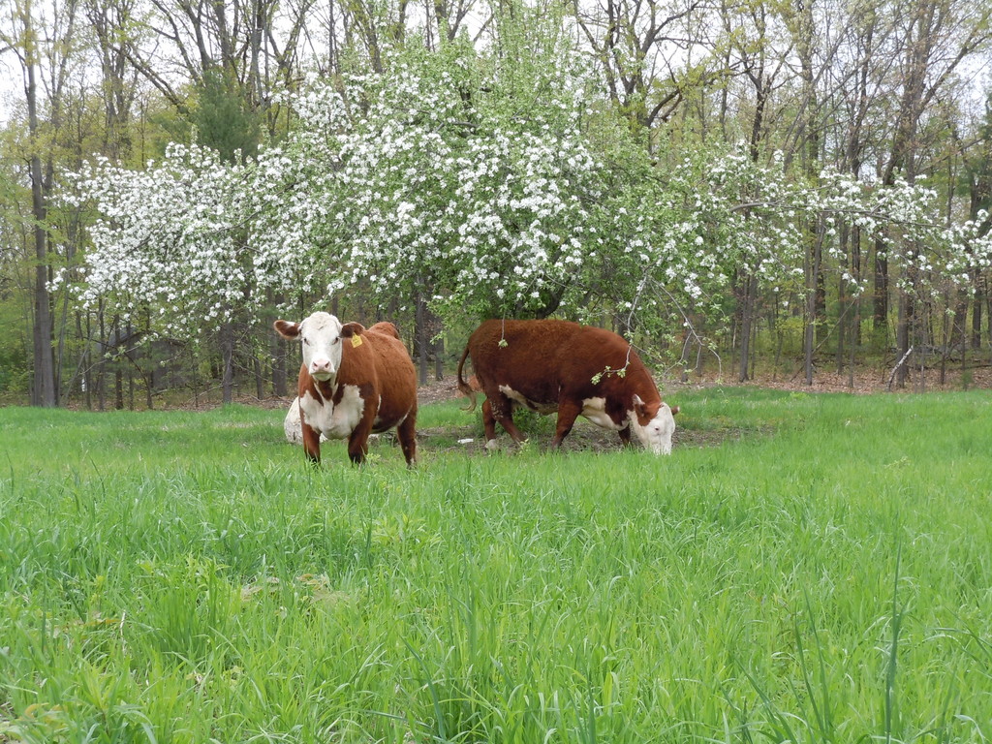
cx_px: 496
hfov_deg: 26.3
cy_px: 372
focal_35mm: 74
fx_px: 2121
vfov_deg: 19.9
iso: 100
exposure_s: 1/125
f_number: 5.2
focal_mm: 13.2
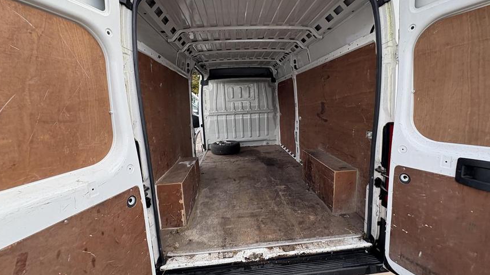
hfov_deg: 99.4
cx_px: 251
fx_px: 208
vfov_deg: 67.0
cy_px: 134
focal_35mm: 16
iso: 64
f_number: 2.2
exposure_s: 1/239
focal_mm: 2.22
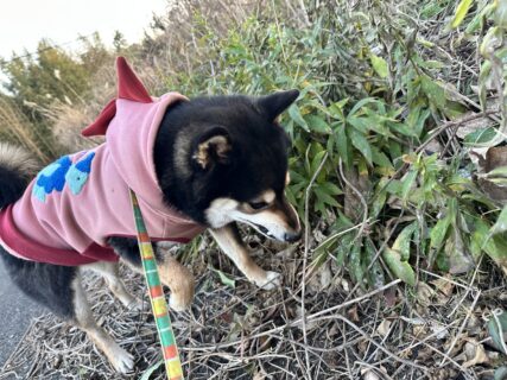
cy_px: 190
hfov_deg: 71.6
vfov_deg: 56.8
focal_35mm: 24
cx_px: 254
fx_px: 351
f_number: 1.78
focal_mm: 6.86
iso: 125
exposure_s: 1/121
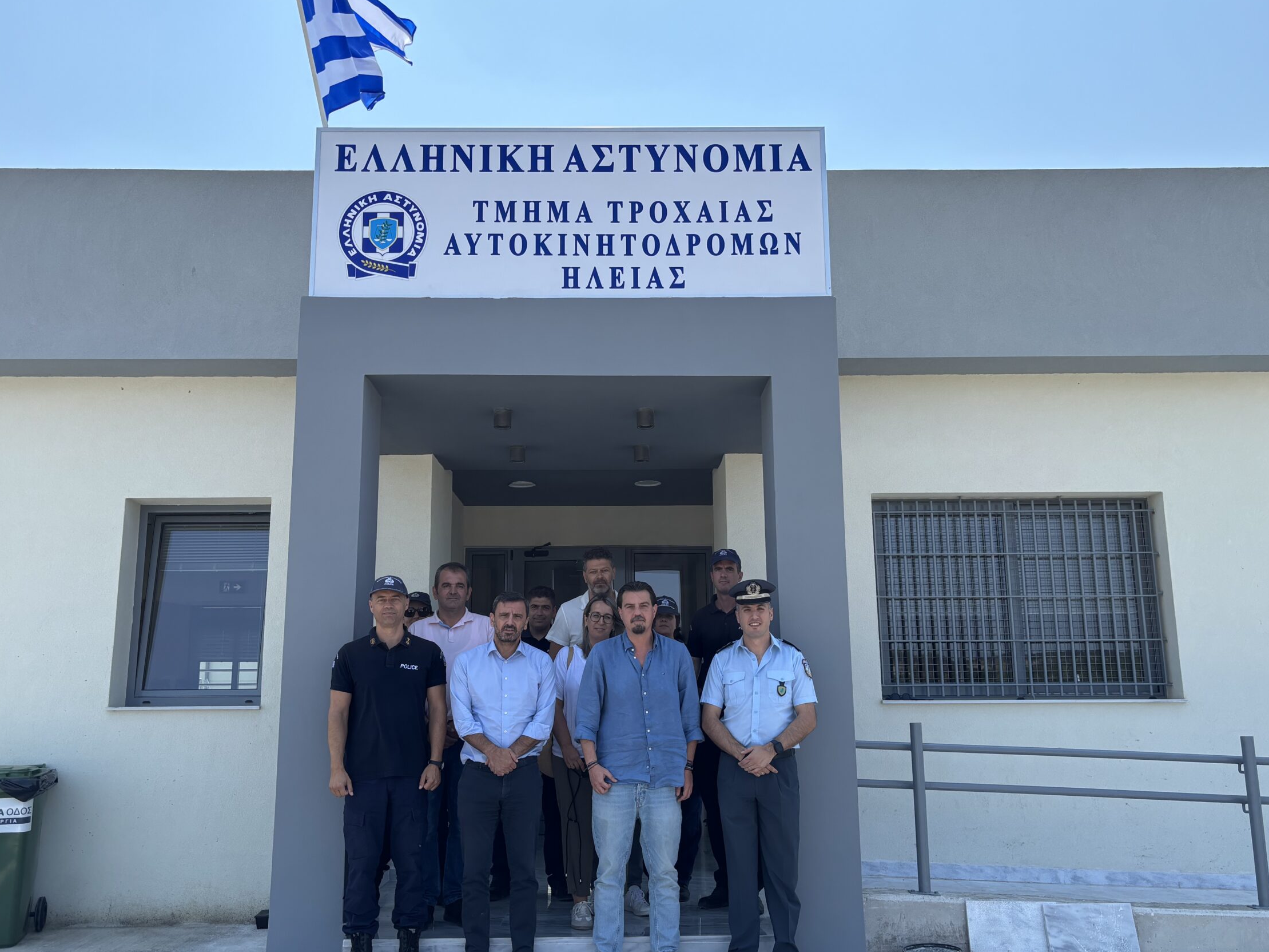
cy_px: 497
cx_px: 632
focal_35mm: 30
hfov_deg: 60.0
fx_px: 1100
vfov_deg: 46.8
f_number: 1.6
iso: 50
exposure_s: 1/1499
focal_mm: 5.96
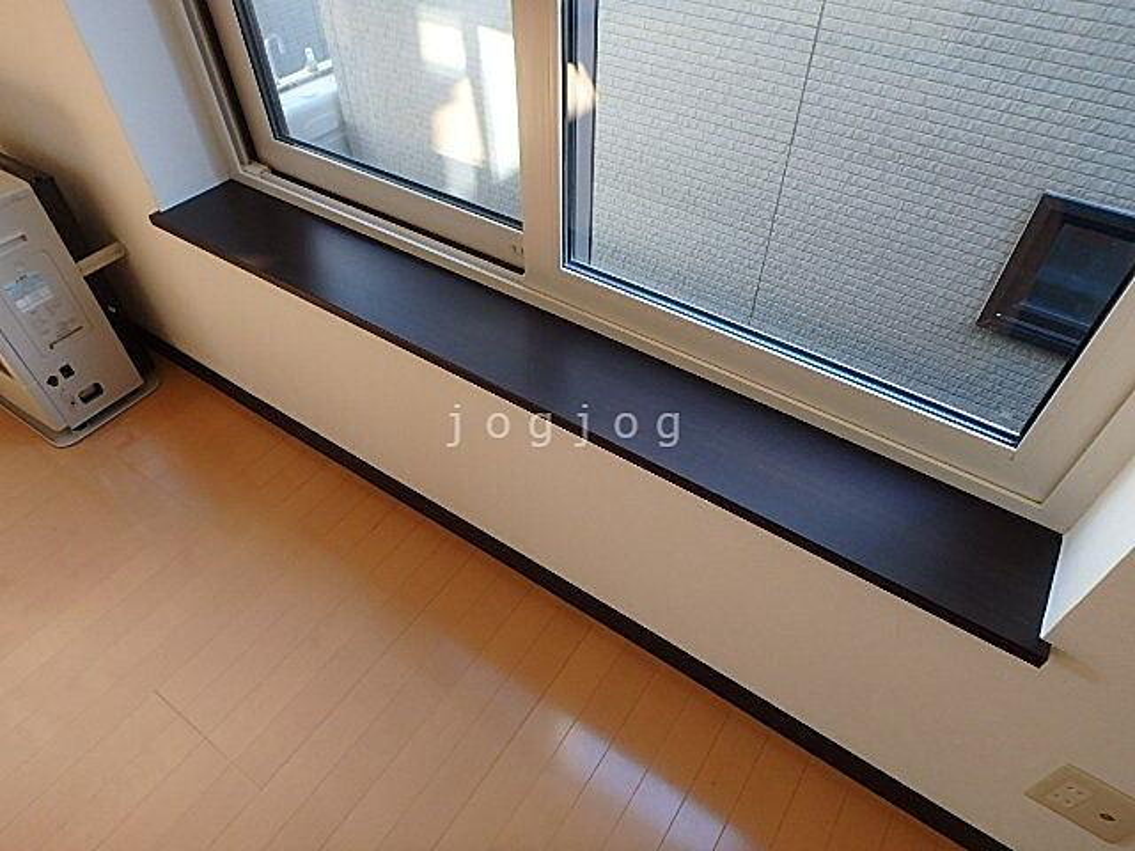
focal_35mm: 21
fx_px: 689
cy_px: 426
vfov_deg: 63.4
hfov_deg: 79.0
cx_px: 568
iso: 200
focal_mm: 3.7
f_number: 3.5
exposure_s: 1/50
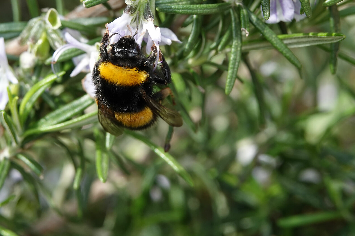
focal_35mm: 679
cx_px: 122
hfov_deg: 3.0
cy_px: 69
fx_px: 6695
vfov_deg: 2.0
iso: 125
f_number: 4
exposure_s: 1/250
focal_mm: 163.85
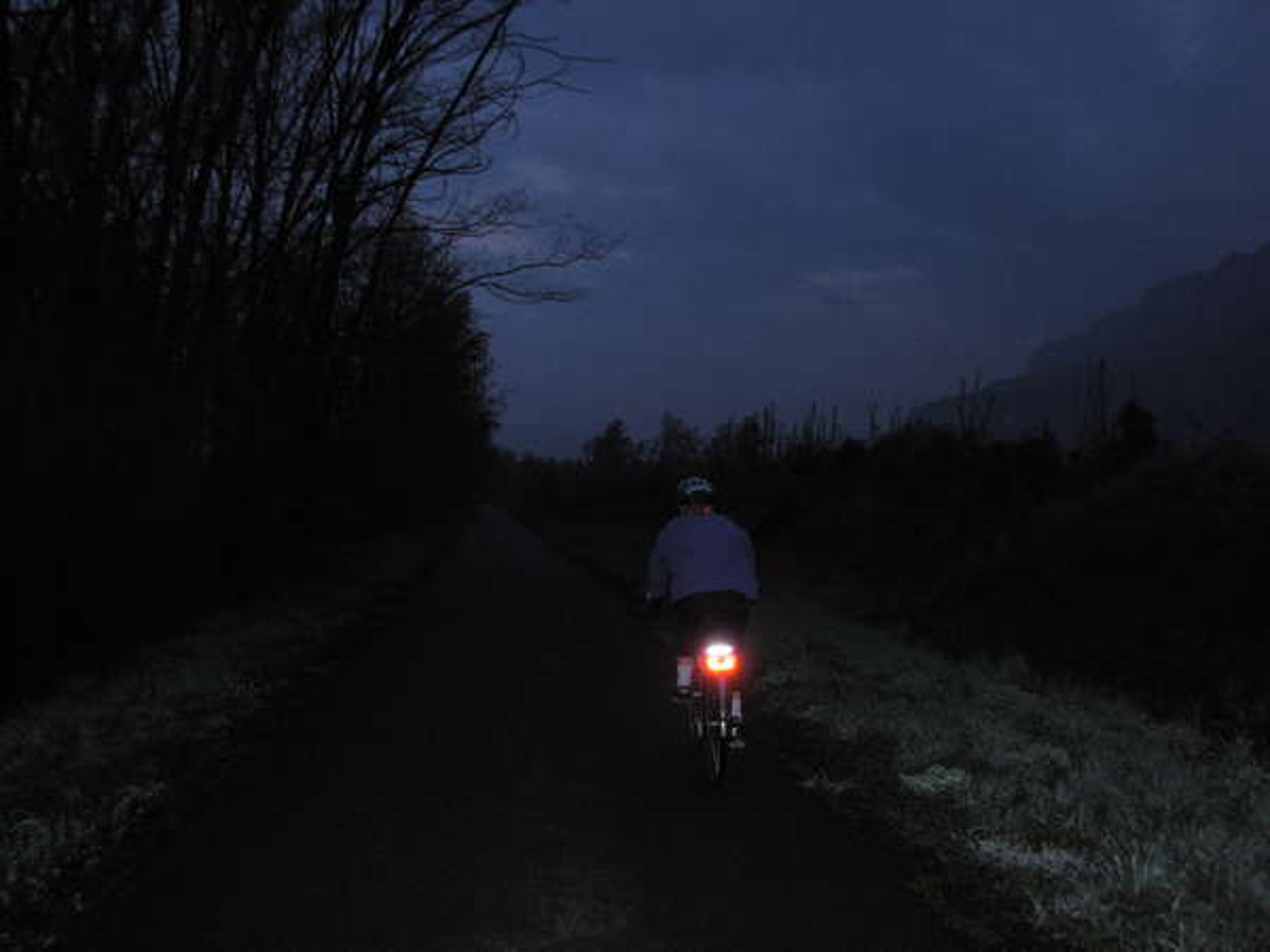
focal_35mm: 38
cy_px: 476
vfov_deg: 37.7
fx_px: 1394
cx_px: 635
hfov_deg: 49.0
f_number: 2.9
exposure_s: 1/124
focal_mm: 6.3
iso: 308
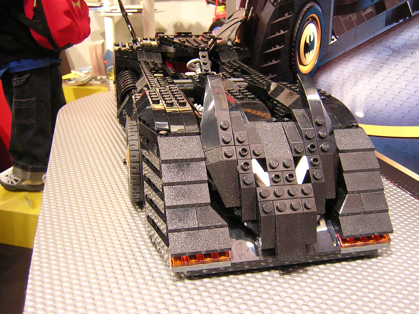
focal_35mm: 36
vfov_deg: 39.7
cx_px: 210
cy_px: 157
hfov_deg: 51.4
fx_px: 436
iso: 311
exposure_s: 1/2.7
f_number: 2.6
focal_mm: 4.7
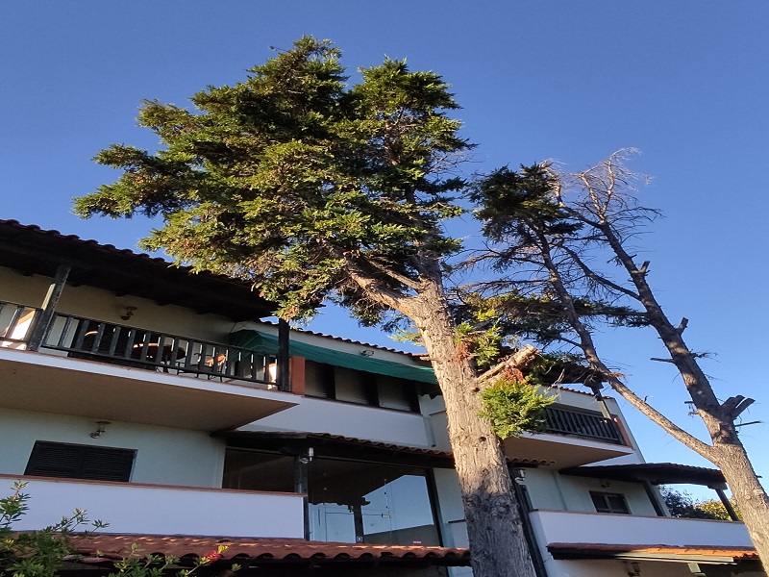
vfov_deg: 54.9
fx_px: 555
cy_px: 288
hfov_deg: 69.4
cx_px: 384
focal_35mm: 25
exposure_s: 1/609
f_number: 2.2
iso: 50
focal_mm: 1.6
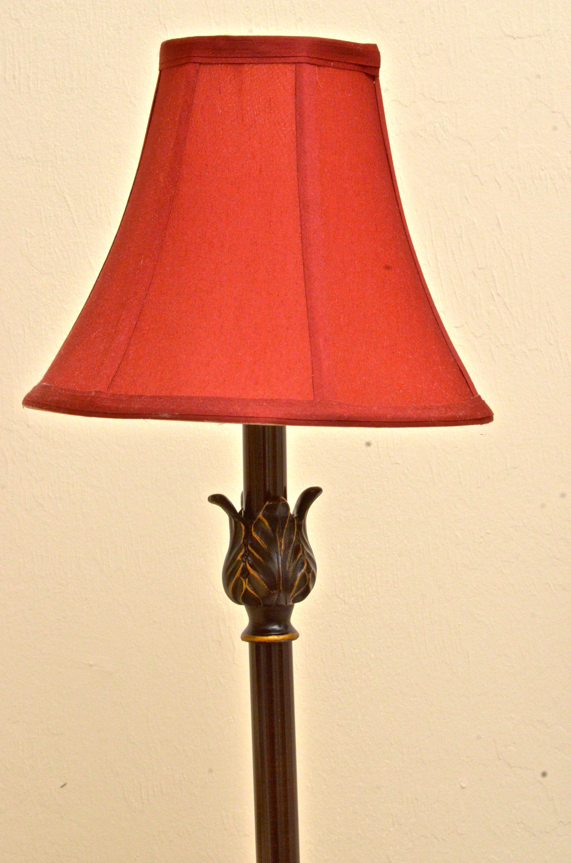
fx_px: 2509
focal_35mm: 105
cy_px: 432
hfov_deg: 13.0
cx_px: 286
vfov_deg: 19.5
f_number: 22
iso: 2500
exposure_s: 1/80
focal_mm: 70
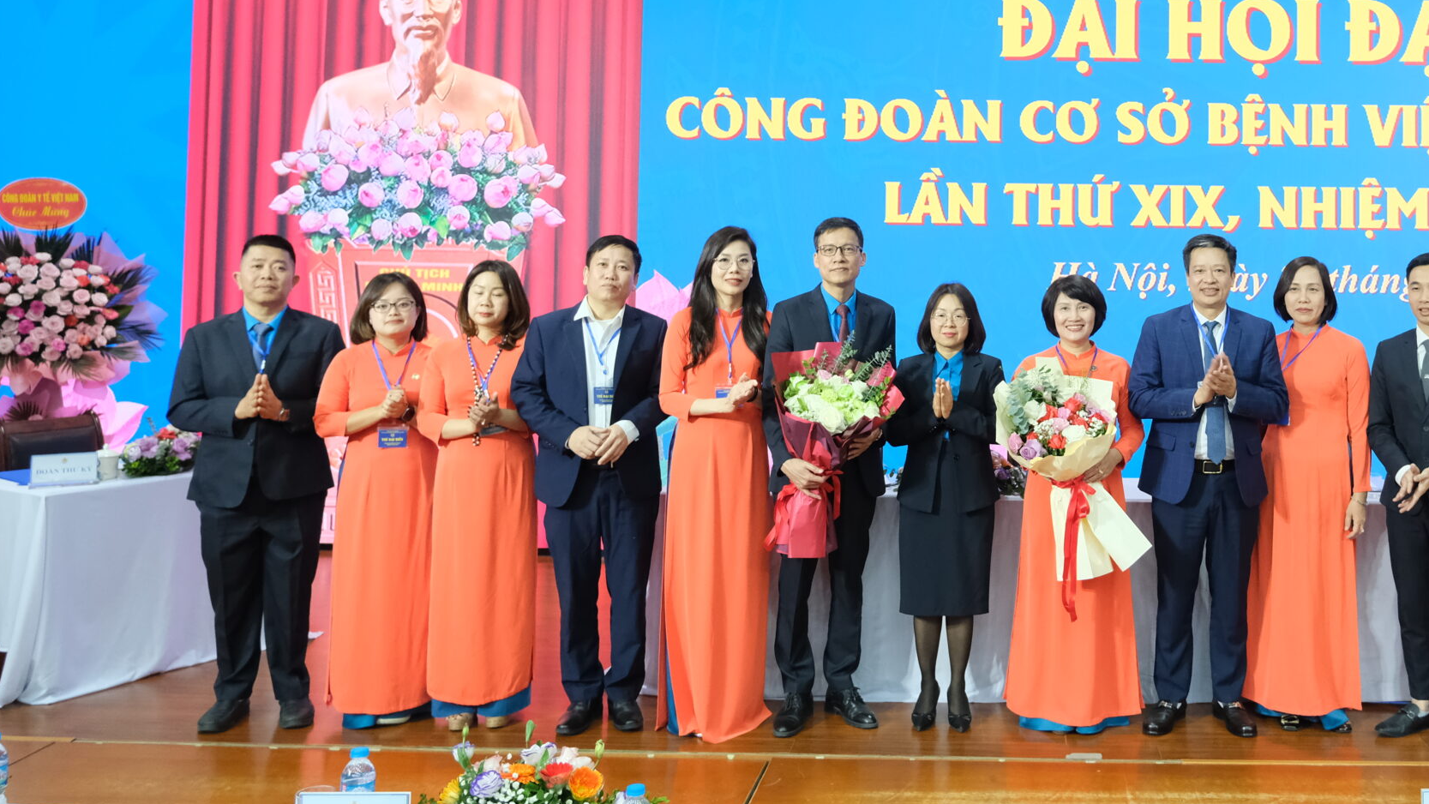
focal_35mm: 37
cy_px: 222
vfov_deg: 31.5
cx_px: 1006
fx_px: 1402
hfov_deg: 52.4
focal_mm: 15
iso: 2000
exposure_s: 1/60
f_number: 3.5
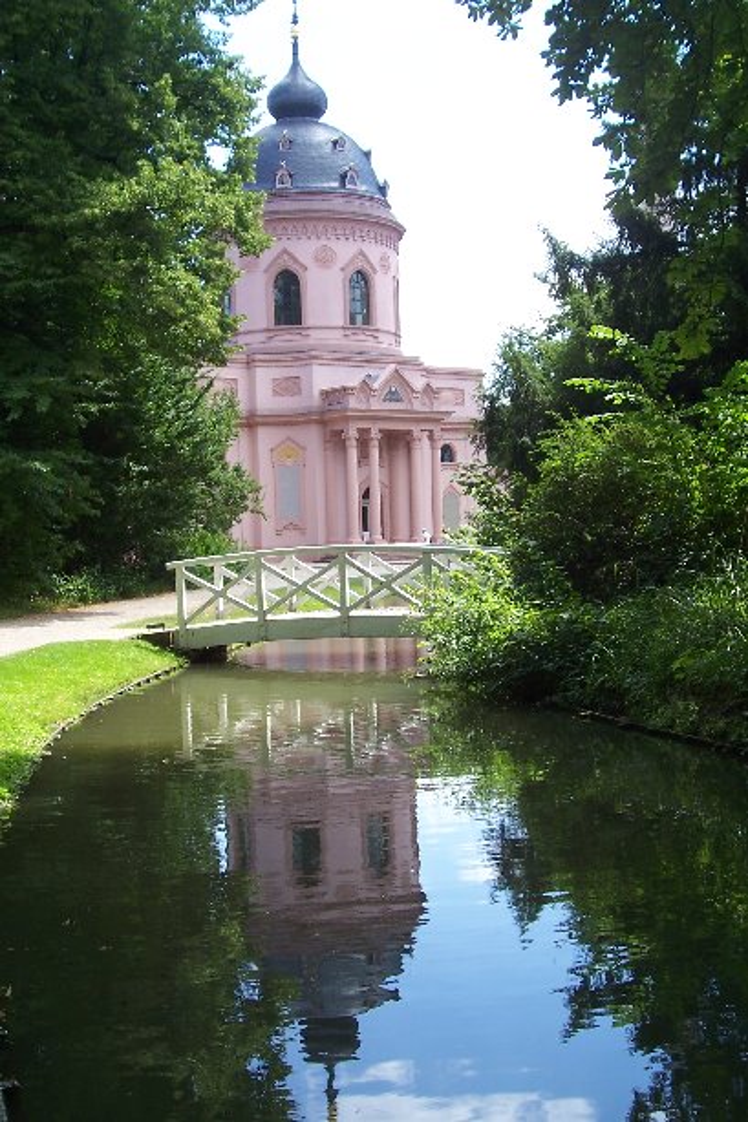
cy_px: 561
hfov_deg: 31.9
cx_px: 374
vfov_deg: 46.4
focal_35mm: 42
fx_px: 1310
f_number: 3
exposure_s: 1/350
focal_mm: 7
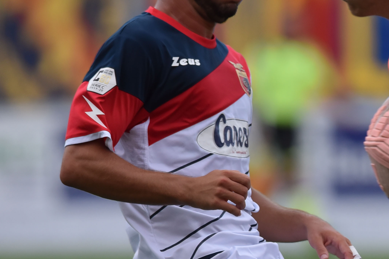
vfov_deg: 1.2
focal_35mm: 1179
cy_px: 196
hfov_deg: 1.7
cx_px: 408
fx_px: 12745
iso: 800
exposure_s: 1/2000
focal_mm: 400
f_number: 4
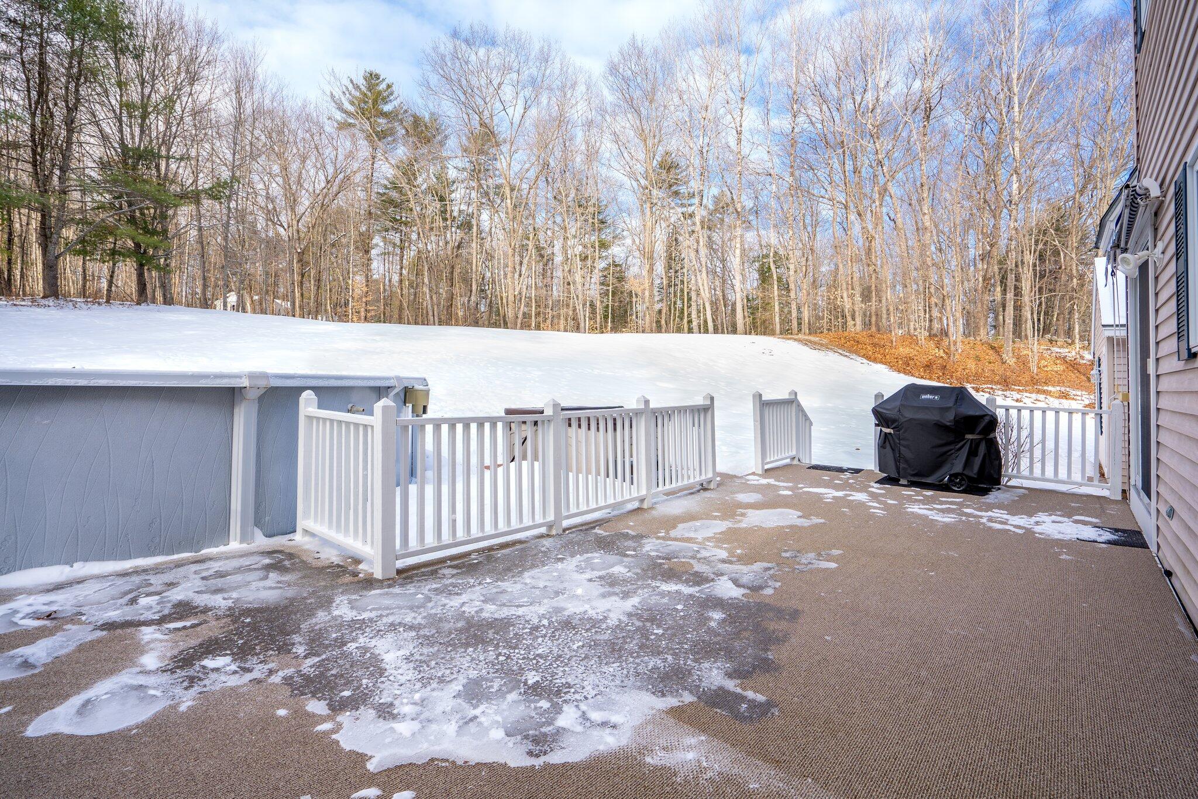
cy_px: 400
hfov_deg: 96.7
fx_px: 532
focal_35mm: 16
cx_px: 599
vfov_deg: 73.7
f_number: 9
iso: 80
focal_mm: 16
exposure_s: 1/60
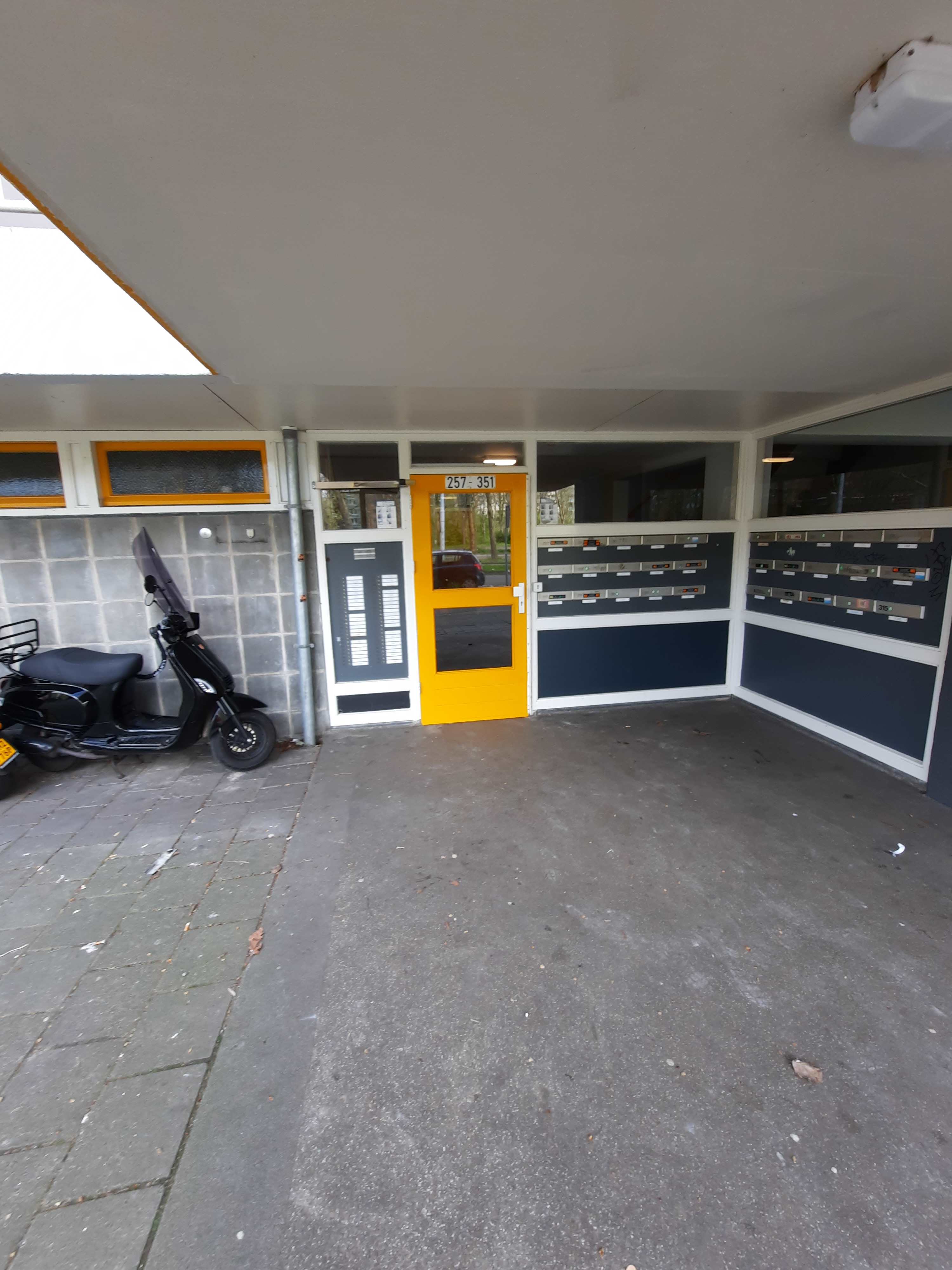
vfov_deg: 106.2
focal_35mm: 13
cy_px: 635
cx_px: 476
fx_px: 477
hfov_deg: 89.9
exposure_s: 1/50
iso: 50
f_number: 2.2
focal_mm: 1.74
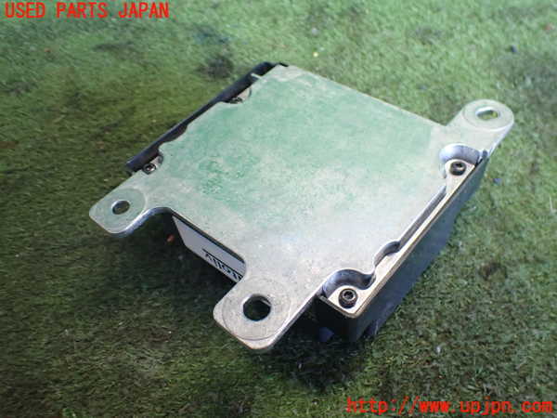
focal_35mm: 30
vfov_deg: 46.8
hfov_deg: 60.0
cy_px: 209
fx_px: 483
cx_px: 278
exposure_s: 1/80
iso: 800
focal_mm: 5.4
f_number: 2.3
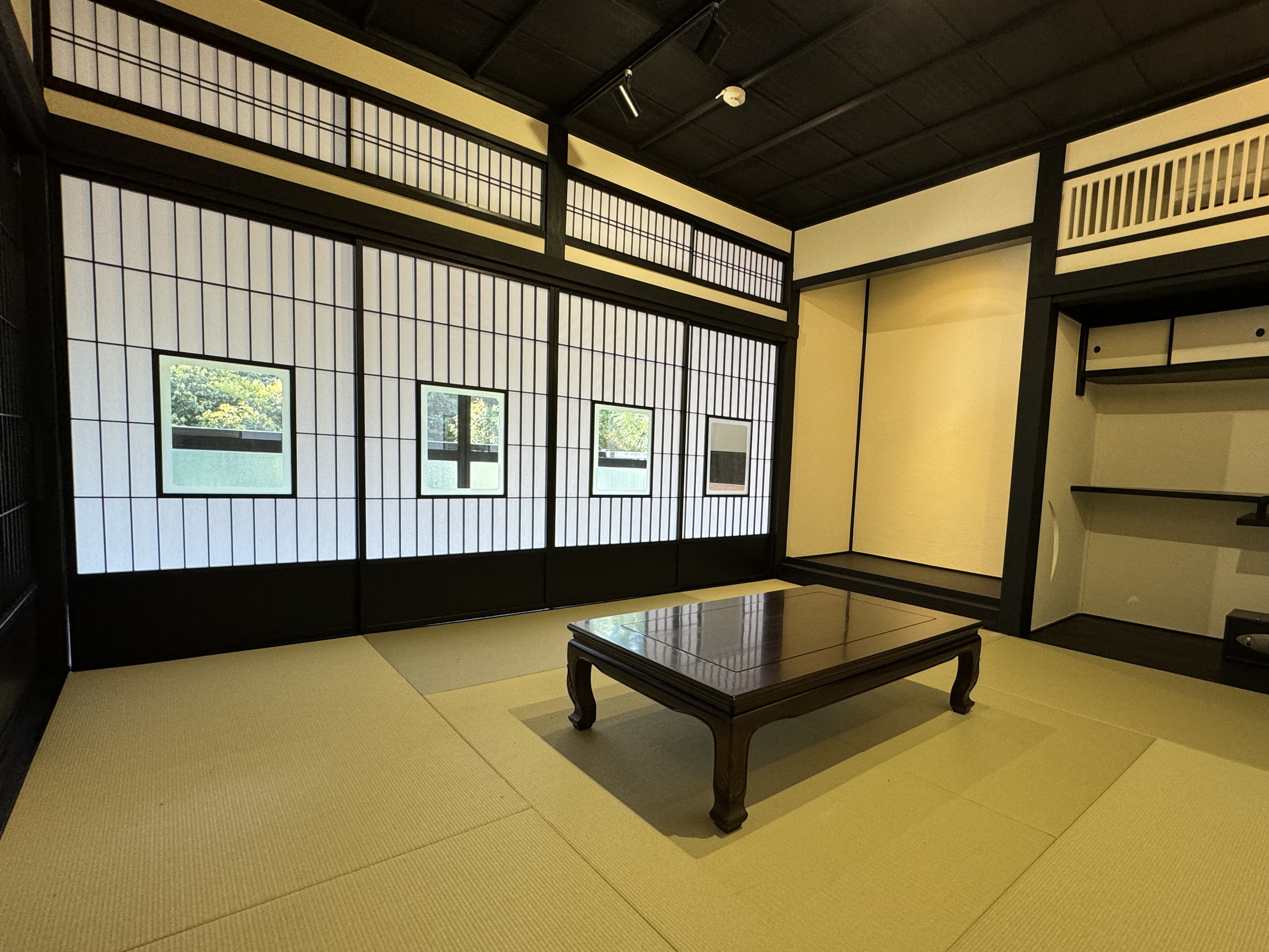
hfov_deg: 90.0
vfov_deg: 74.5
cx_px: 751
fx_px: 623
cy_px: 525
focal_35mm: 17
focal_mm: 2.22
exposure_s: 1/50
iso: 160
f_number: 2.2
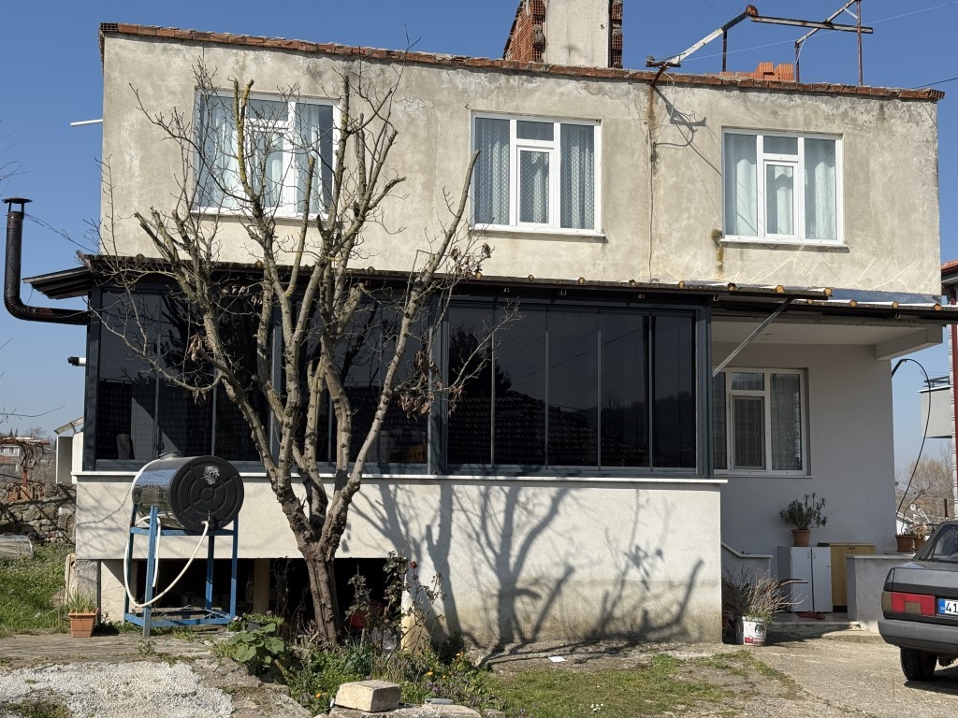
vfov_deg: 30.3
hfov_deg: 39.7
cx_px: 479
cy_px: 359
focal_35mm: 48
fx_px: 1328
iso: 64
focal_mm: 6.76
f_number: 1.78
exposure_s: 1/5208
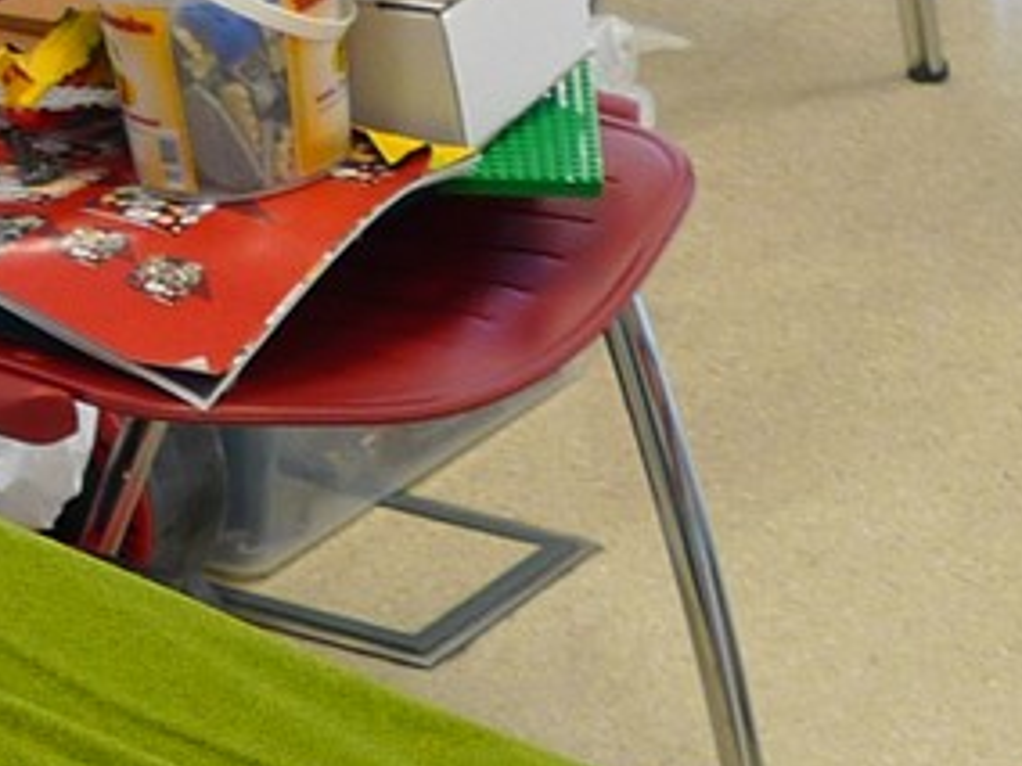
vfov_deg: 6.9
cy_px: 1223
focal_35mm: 211
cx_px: -340
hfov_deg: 9.2
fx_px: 6230
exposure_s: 1/13
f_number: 2.5
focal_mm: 8.8
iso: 100
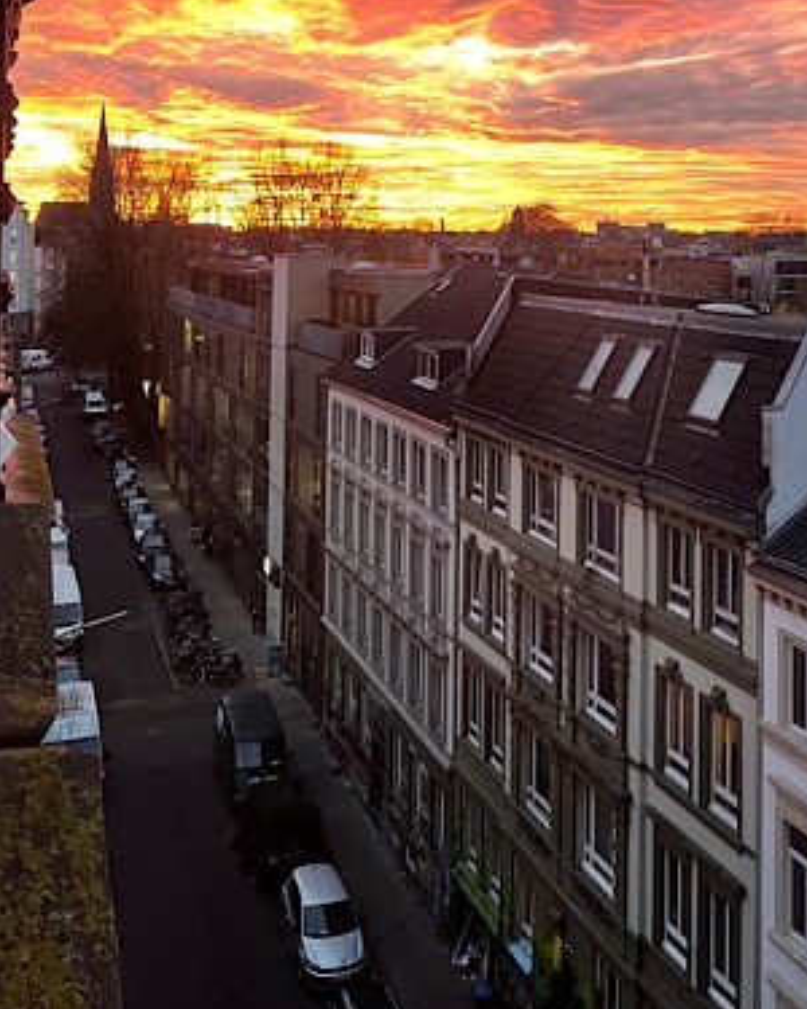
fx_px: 1164
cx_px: 560
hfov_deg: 37.7
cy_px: 215
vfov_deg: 44.7
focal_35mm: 39
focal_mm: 5.1
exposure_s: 1/50
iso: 125
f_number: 1.6
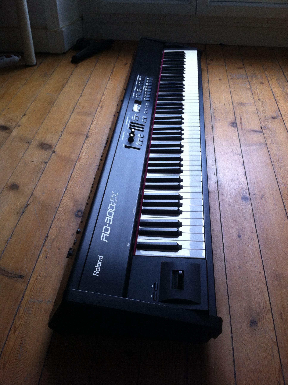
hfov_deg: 40.6
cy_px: 192
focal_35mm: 35
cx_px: 144
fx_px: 389
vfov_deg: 52.7
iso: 100
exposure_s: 1/60
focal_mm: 3.85
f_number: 2.8
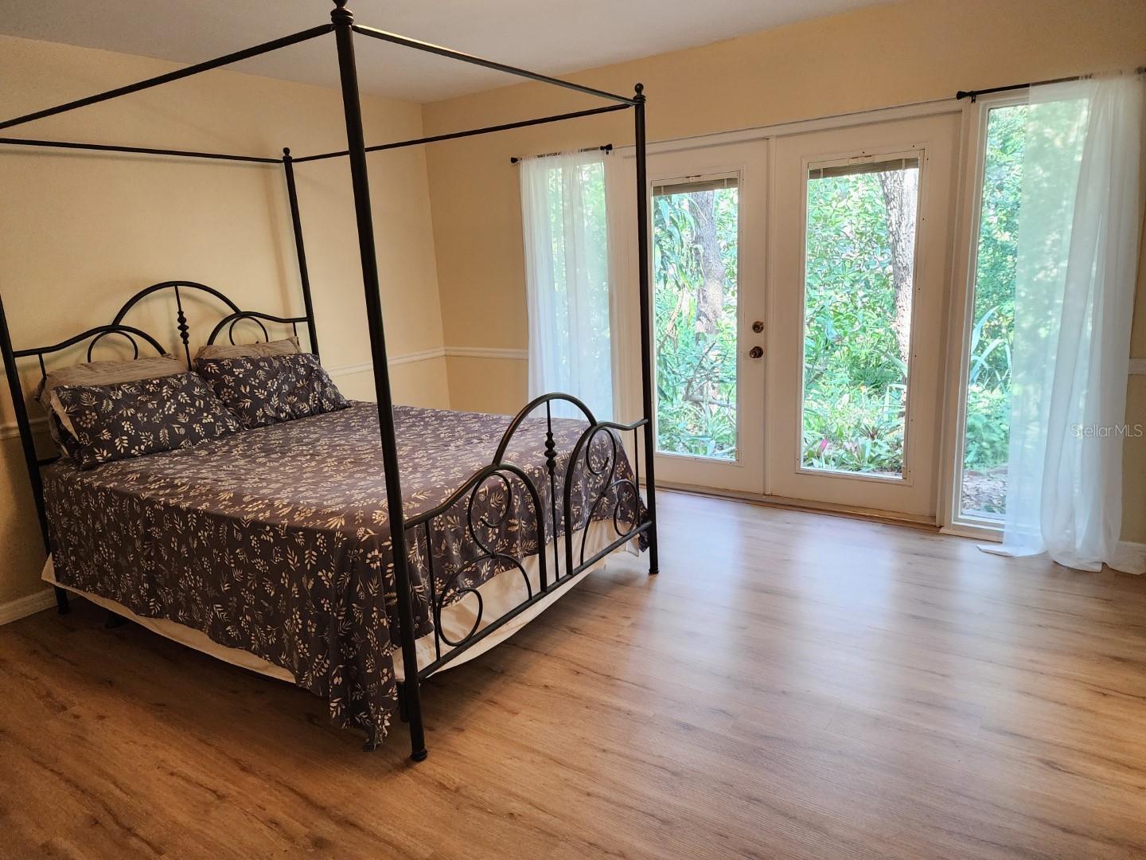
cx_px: 573
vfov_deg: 58.9
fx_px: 761
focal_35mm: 23
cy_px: 430
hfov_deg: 73.9
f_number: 1.8
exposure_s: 1/120
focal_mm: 6.4
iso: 800
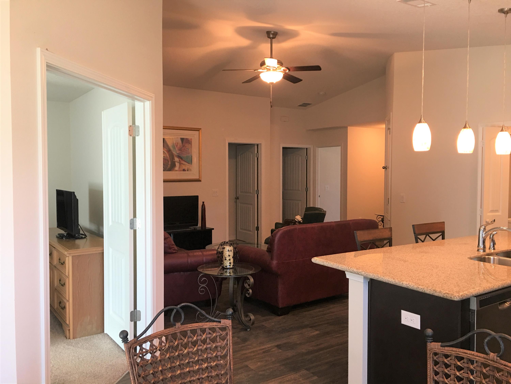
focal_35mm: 29
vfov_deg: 48.2
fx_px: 428
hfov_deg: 61.7
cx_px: 256
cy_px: 192
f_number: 2.2
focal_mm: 4.15
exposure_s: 1/15
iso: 40
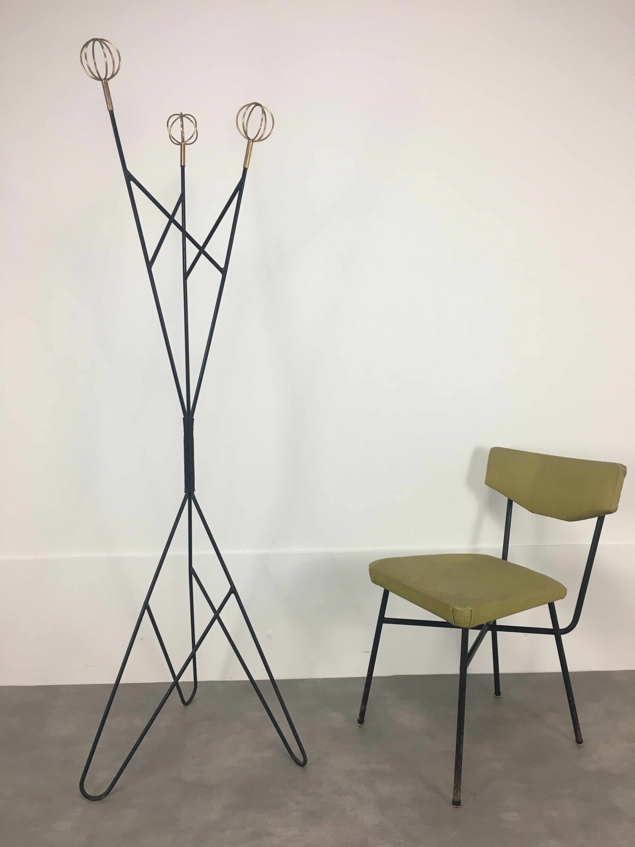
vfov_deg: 61.7
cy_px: 424
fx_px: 709
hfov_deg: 48.2
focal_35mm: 29
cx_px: 318
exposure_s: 1/33
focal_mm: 4.15
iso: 32
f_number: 2.2
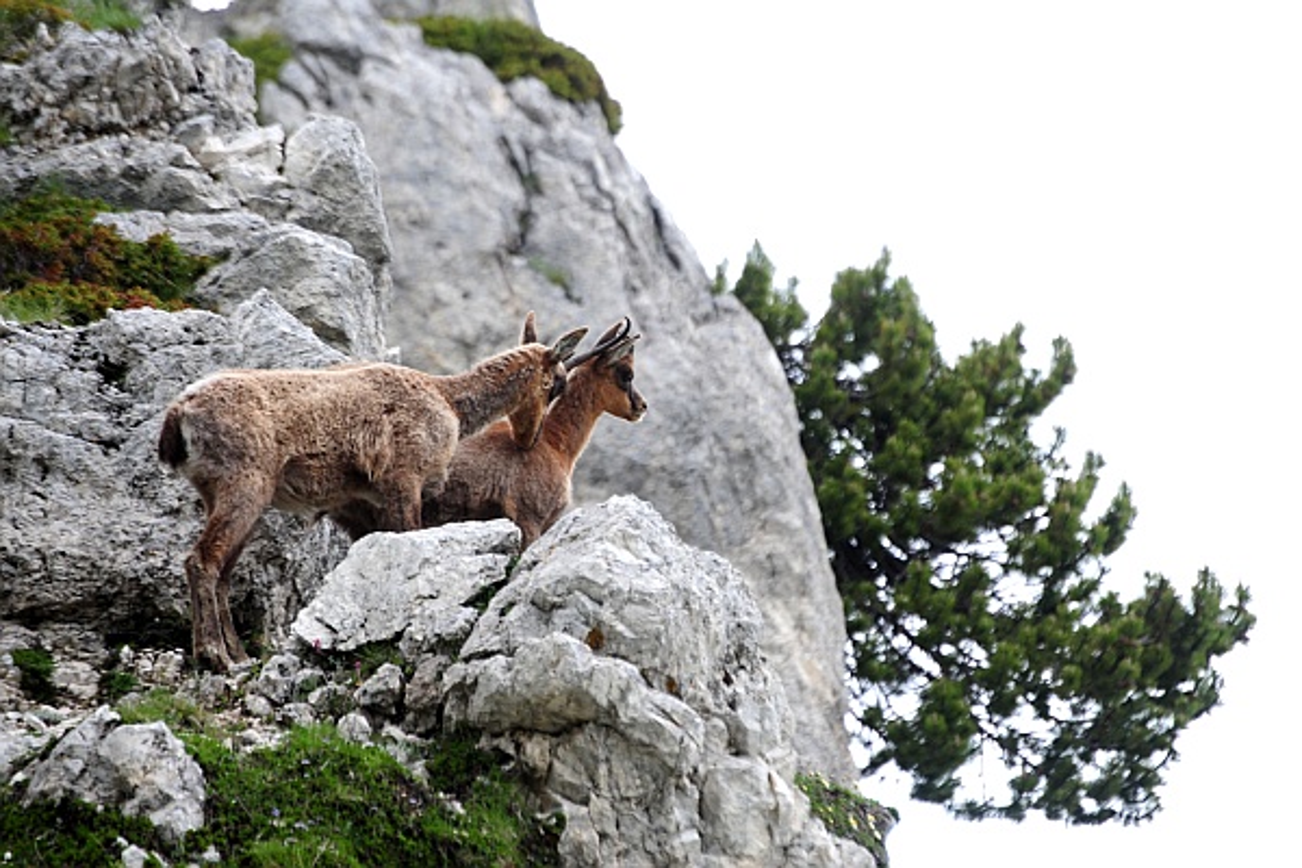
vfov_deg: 4.6
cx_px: 651
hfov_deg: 6.9
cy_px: 434
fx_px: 10849
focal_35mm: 300
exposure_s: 1/320
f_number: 8
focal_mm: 300
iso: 400
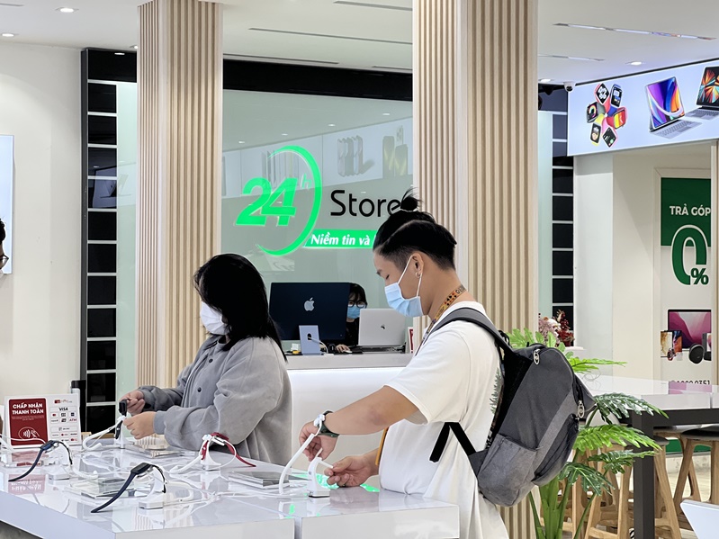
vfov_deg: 19.1
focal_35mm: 77
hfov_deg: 25.3
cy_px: 270
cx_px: 360
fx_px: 1599
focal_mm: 9
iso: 160
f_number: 2.8
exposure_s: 1/100
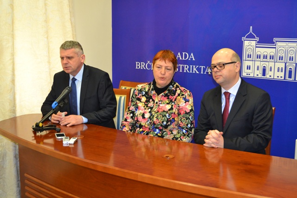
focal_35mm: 48
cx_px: 148
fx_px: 396
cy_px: 99
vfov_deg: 28.1
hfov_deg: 41.1
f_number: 4.8
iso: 1250
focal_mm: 32
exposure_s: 1/60
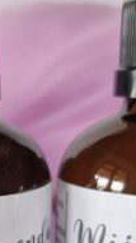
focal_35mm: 105
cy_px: 270
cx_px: -53
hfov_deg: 11.1
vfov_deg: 19.5
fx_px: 675
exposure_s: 1/100
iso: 200
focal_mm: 5.4
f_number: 1.8
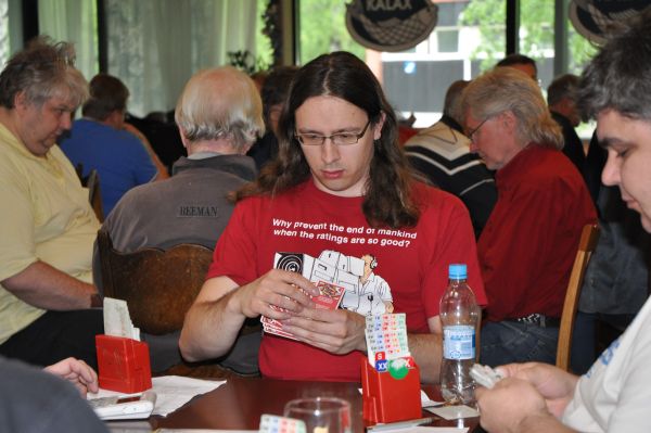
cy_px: 216
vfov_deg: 15.2
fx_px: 1626
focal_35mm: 90
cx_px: 326
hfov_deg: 22.6
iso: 800
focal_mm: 60
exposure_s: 1/60
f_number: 4.5
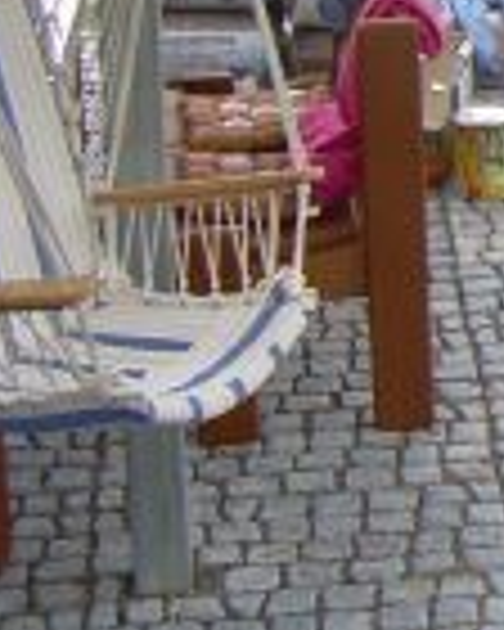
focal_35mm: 146
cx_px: 1138
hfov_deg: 9.6
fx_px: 2722
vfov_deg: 12.8
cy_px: -169
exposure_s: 1/71.3
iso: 50
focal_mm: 6.3
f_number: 2.8
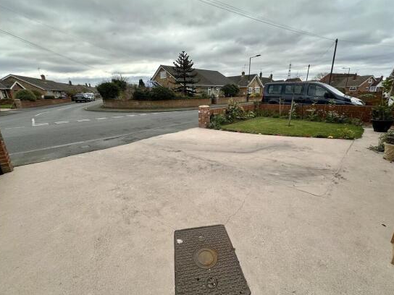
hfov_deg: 98.2
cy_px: 141
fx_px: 171
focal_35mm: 15
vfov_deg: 81.7
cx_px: 201
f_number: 2.2
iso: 40
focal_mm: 2.22
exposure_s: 1/626
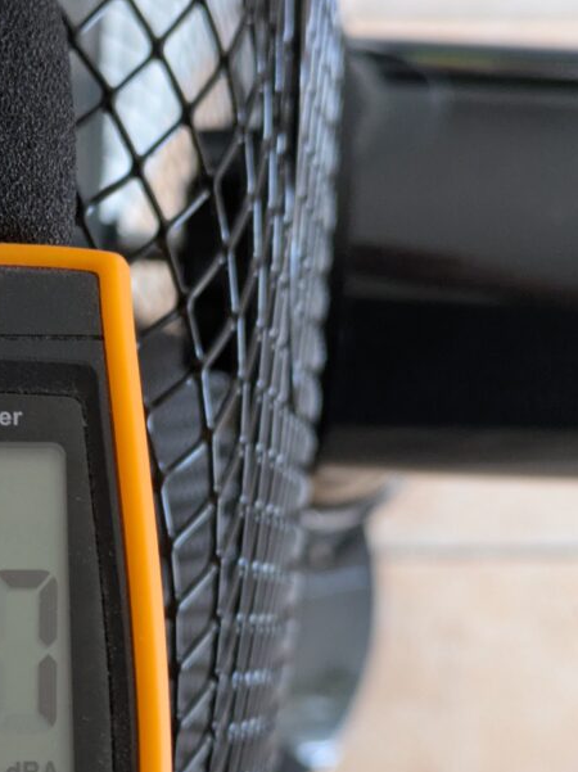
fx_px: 1939
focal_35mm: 87
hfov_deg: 16.6
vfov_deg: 22.5
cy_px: 443
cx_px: 6
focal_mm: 5.43
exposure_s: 1/60
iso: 257
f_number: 1.89
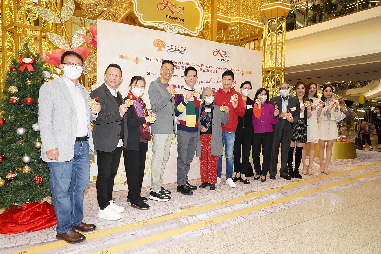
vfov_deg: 53.1
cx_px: 190
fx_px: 254
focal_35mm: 24
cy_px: 127
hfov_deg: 73.7
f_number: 8
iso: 2500
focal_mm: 24
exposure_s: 1/200
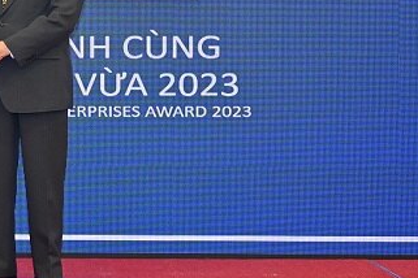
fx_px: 1463
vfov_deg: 10.8
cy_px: 12
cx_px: -47
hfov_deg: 15.8
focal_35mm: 126
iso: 1250
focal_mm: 45
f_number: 4.5
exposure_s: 1/100
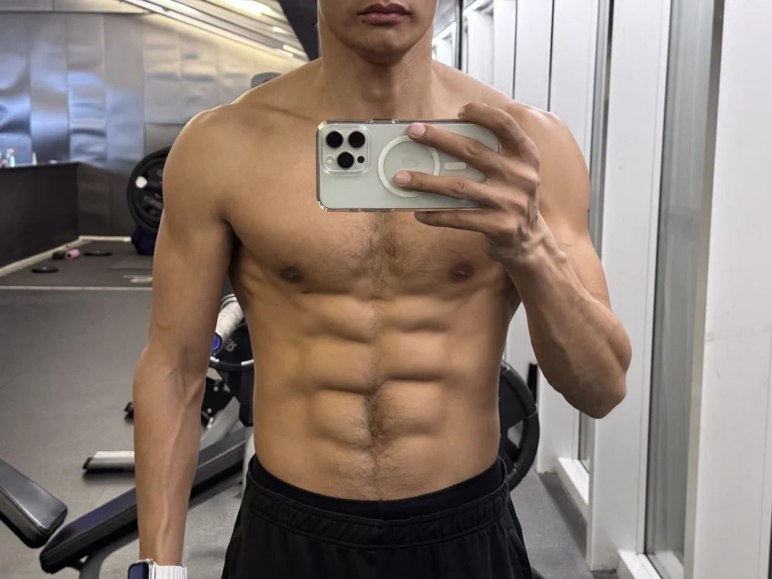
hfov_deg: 39.7
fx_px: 1070
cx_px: 386
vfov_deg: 30.3
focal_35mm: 48
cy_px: 290
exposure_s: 1/40
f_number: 1.78
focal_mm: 6.76
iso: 400
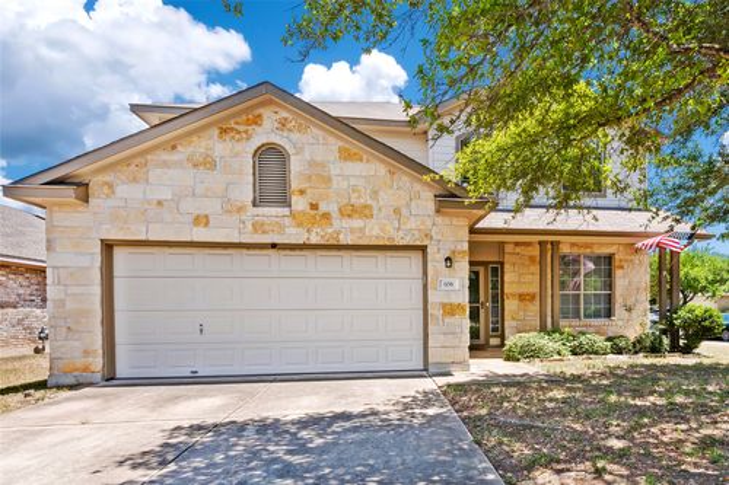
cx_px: 364
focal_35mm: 16
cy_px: 242
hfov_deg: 96.8
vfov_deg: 73.7
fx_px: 324
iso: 200
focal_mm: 8
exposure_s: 1/100
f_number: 11
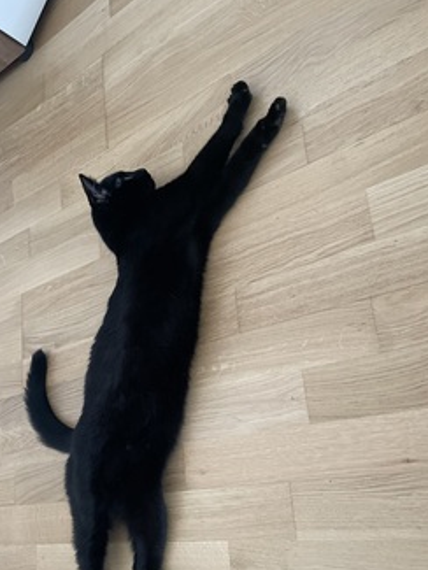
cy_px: 340
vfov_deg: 56.4
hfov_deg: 44.2
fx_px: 527
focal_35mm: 32
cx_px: 207
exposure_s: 1/57
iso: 500
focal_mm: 4.2
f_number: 1.6
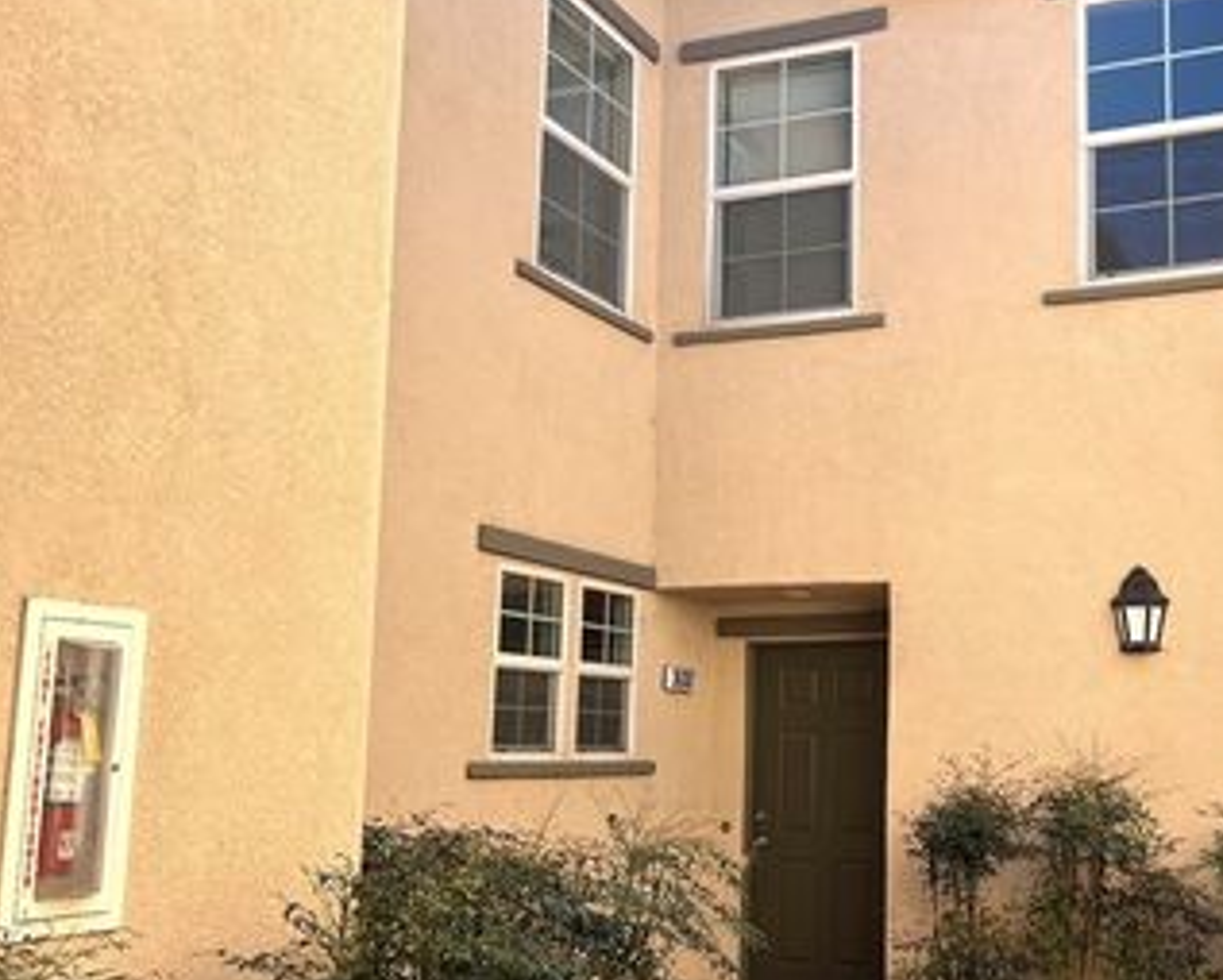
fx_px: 1449
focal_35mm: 40
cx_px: 880
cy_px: 546
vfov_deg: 37.3
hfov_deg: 44.6
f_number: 1.5
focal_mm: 5.7
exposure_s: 1/949
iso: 50
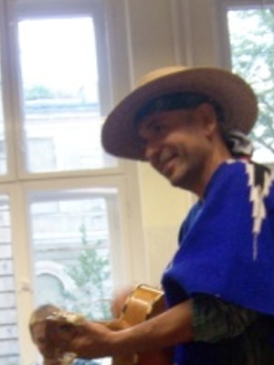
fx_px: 844
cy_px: 309
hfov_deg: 18.4
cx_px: 174
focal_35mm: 80
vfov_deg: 23.9
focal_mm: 6.7
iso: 140
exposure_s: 1/30
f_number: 4
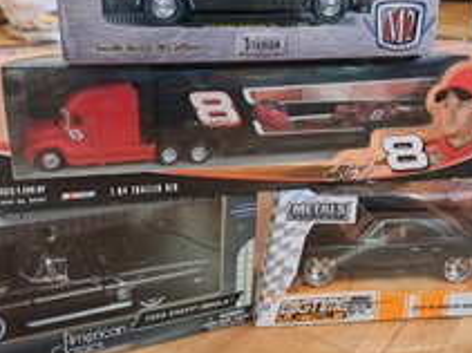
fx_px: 531
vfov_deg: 36.7
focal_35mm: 39
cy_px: 149
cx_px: 238
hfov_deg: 47.9
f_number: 1.8
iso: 800
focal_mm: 5.23
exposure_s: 1/24
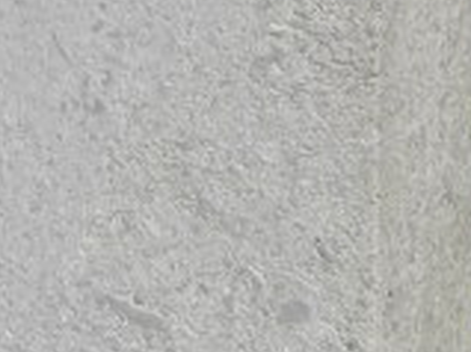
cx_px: -441
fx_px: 7437
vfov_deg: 2.7
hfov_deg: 3.6
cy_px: -615
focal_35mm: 547
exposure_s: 1/482
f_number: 7.1
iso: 64
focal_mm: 15.1
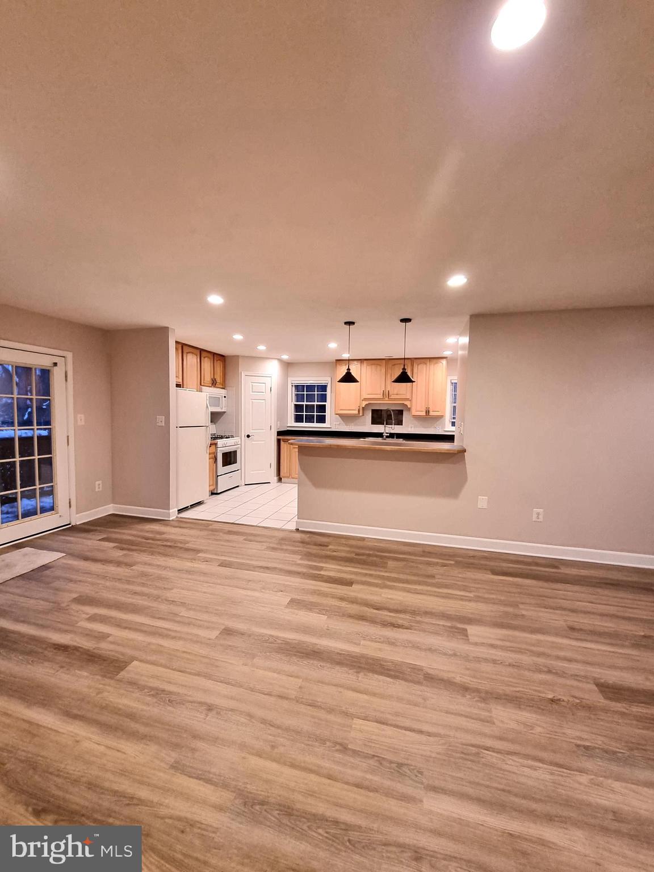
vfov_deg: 106.2
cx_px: 327
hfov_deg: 89.9
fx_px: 327
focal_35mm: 13
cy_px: 436
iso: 320
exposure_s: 1/60
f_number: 2.2
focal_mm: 2.2
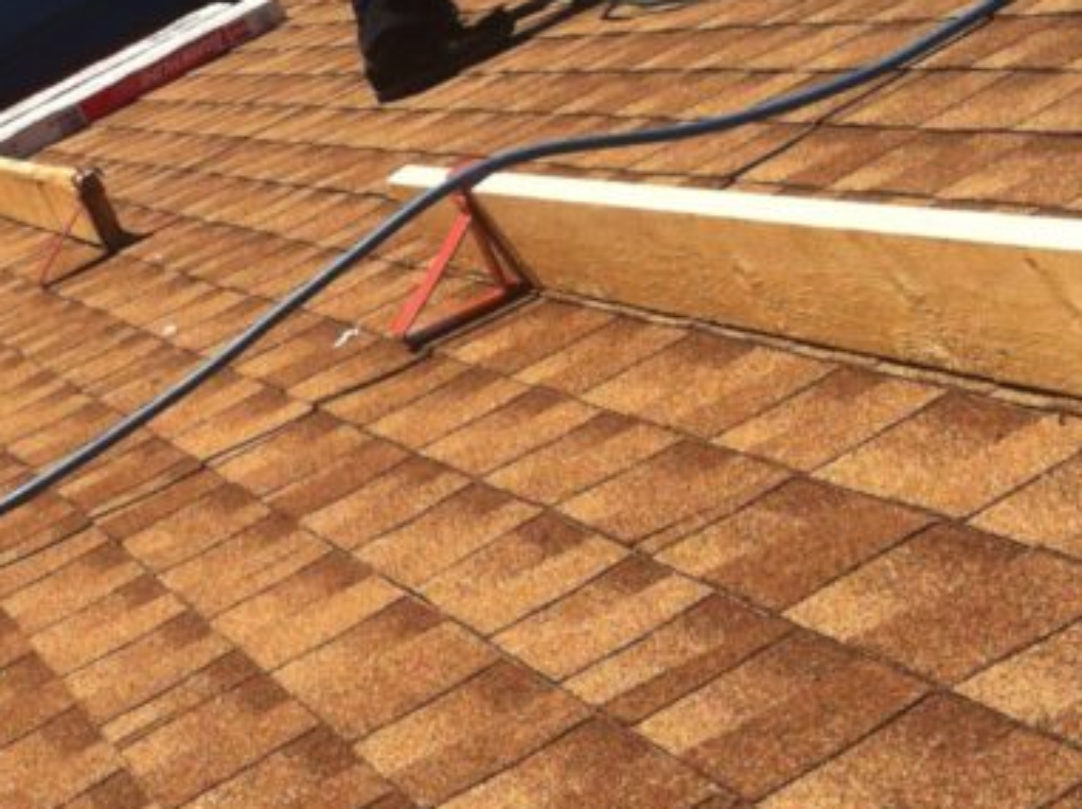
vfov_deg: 15.4
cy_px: -18
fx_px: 2935
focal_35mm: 94
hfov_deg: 20.5
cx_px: 108
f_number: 2.8
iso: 80
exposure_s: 1/1885
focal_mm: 3.85
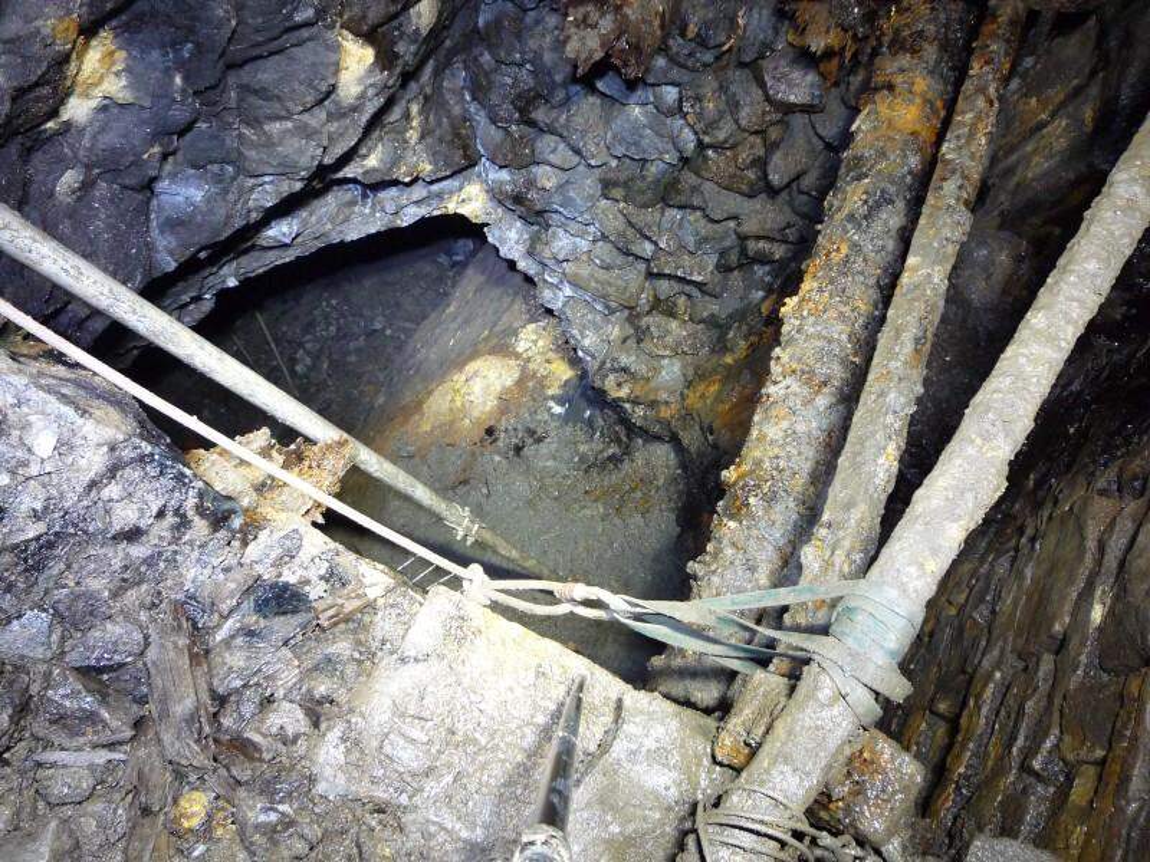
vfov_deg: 46.8
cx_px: 575
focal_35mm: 30
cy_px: 431
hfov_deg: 60.0
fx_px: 997
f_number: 3.3
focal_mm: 5.2
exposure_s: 4
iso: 200
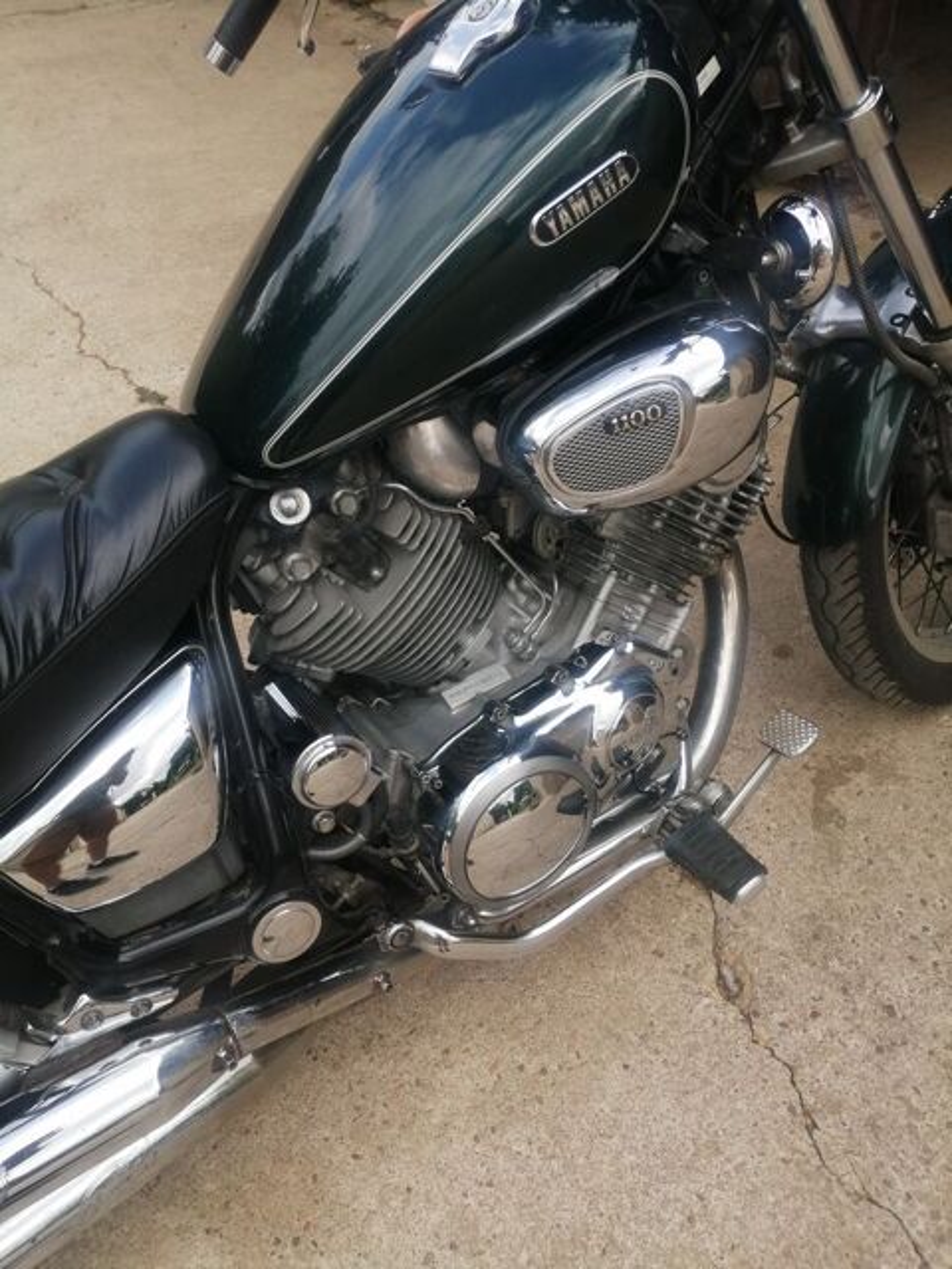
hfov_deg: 53.1
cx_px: 476
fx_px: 953
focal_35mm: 26
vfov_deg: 67.3
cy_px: 634
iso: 50
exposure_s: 1/776
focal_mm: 3.62
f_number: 1.8
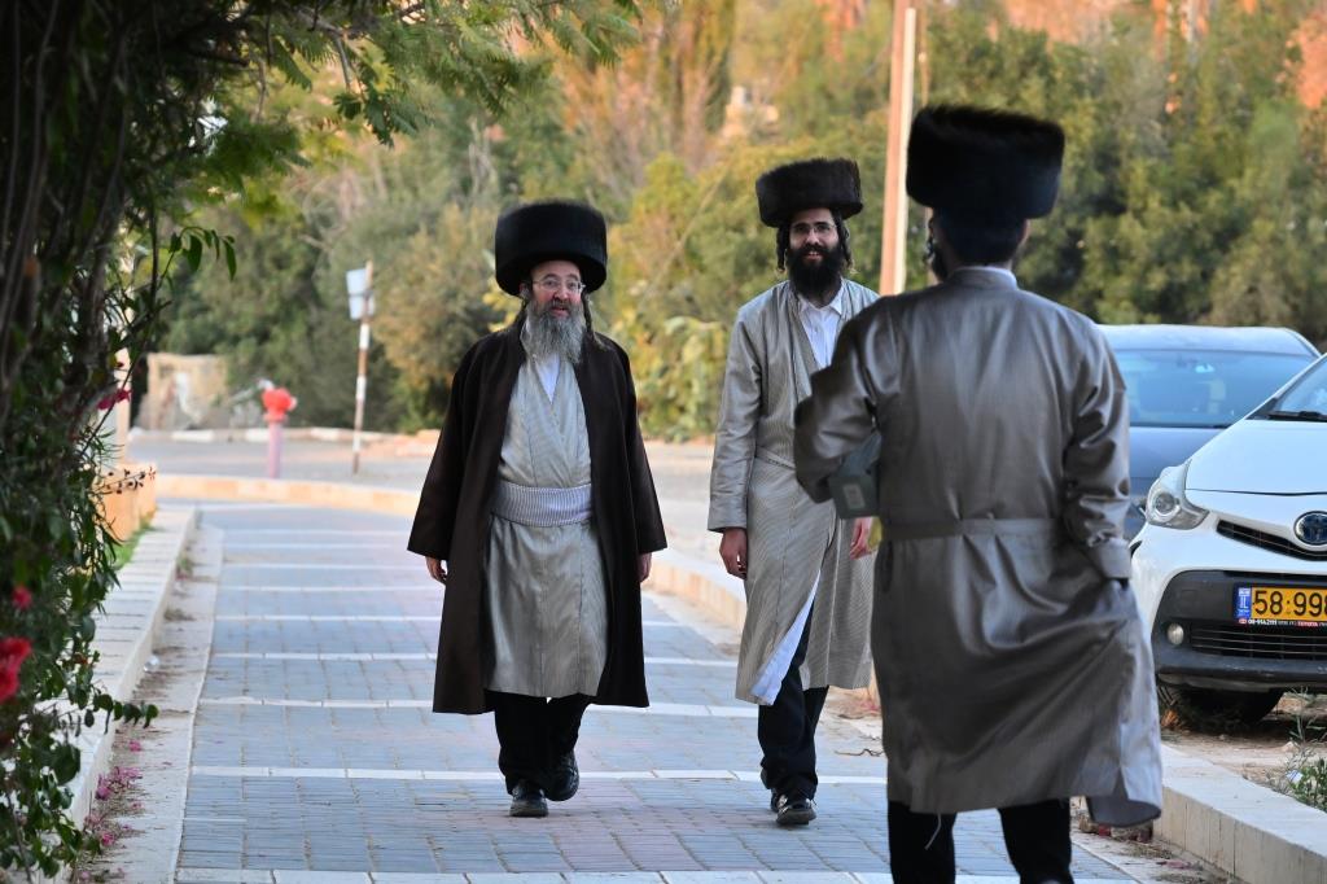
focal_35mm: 172
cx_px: 664
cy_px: 442
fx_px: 6338
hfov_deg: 12.0
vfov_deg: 8.0
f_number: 4
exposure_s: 1/800
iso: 640
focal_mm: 115
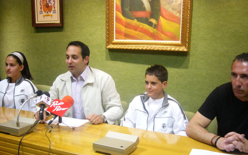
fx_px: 270
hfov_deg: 49.3
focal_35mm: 40
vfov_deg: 31.9
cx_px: 129
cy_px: 95
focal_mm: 5.8
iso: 200
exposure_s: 1/15
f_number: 2.8
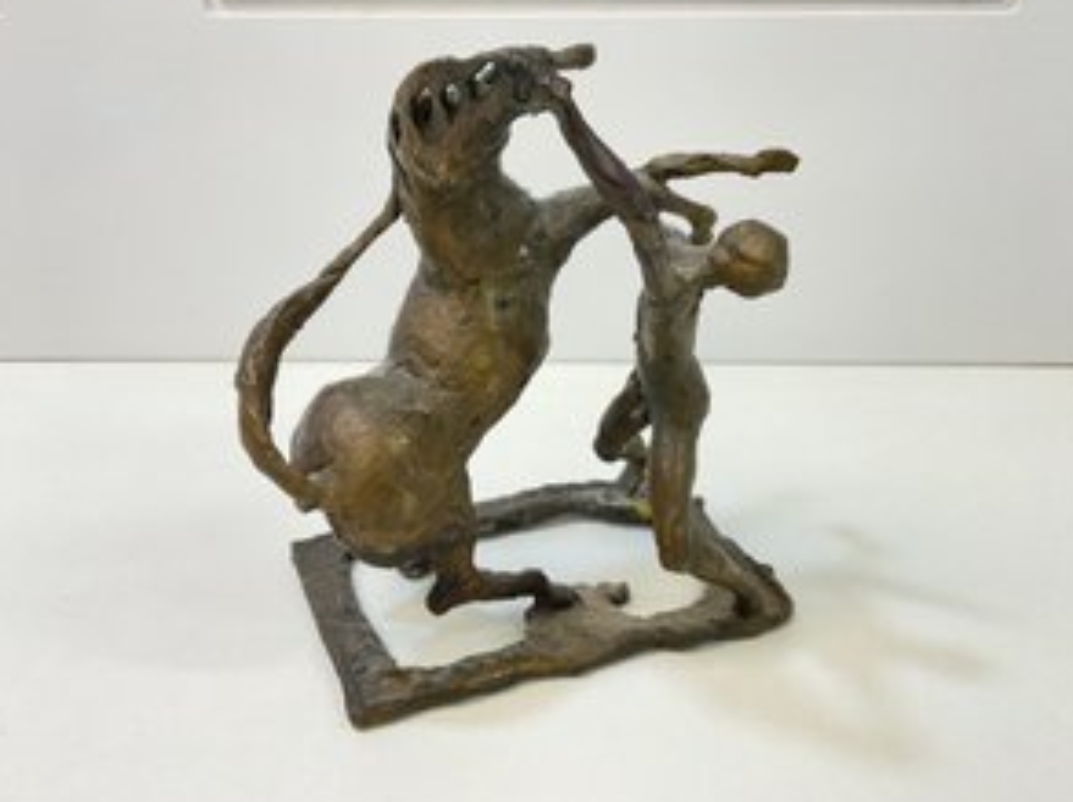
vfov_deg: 41.7
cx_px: 551
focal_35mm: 34
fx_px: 1053
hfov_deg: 54.0
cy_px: 357
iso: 50
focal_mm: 3
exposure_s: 1/57
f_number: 1.8
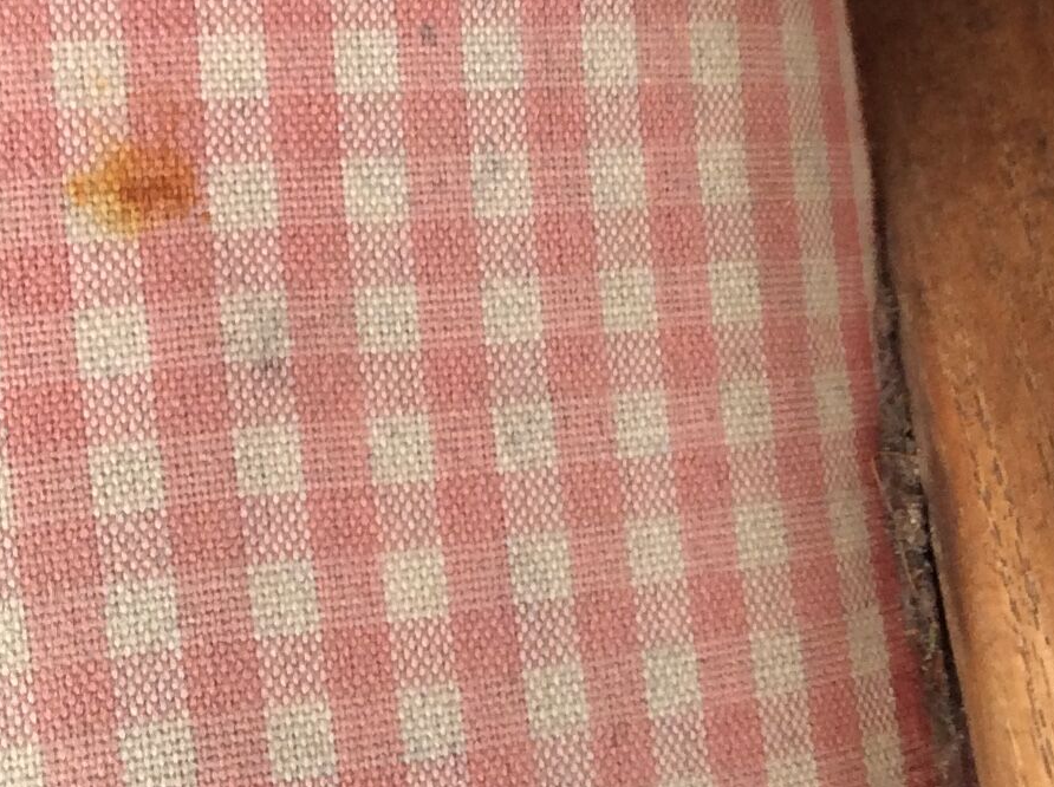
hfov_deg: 21.1
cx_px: 656
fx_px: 2827
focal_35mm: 93
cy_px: 158
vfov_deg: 15.7
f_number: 2.4
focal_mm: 3.3
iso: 64
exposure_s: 1/25
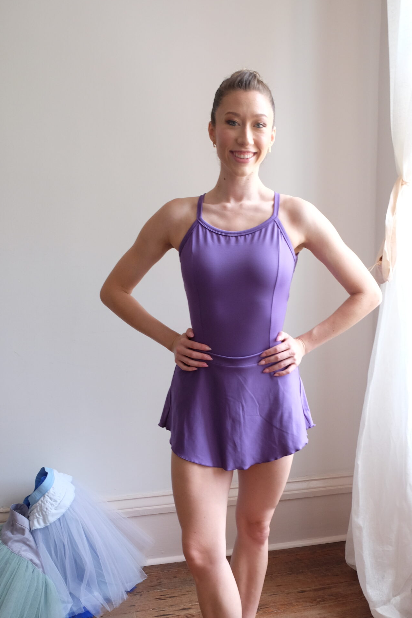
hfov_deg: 36.7
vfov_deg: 52.3
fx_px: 618
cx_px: 252
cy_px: 405
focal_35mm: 36
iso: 800
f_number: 6.4
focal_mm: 18
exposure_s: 1/52
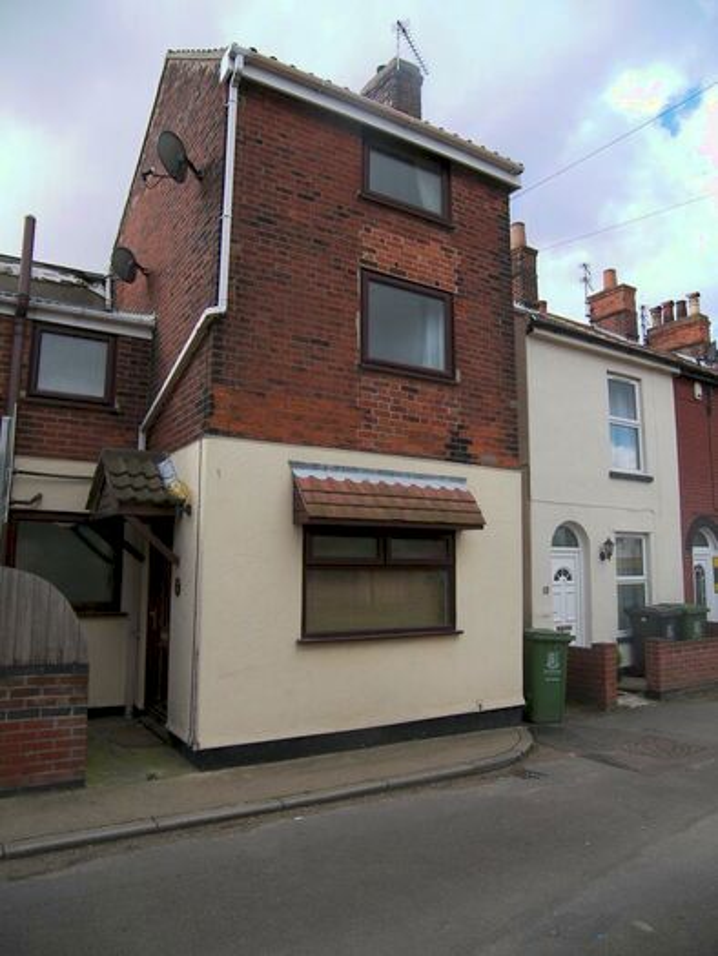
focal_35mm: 24
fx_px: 663
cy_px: 478
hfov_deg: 56.8
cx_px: 359
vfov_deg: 71.6
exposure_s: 1/400
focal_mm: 5
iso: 50
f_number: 2.8
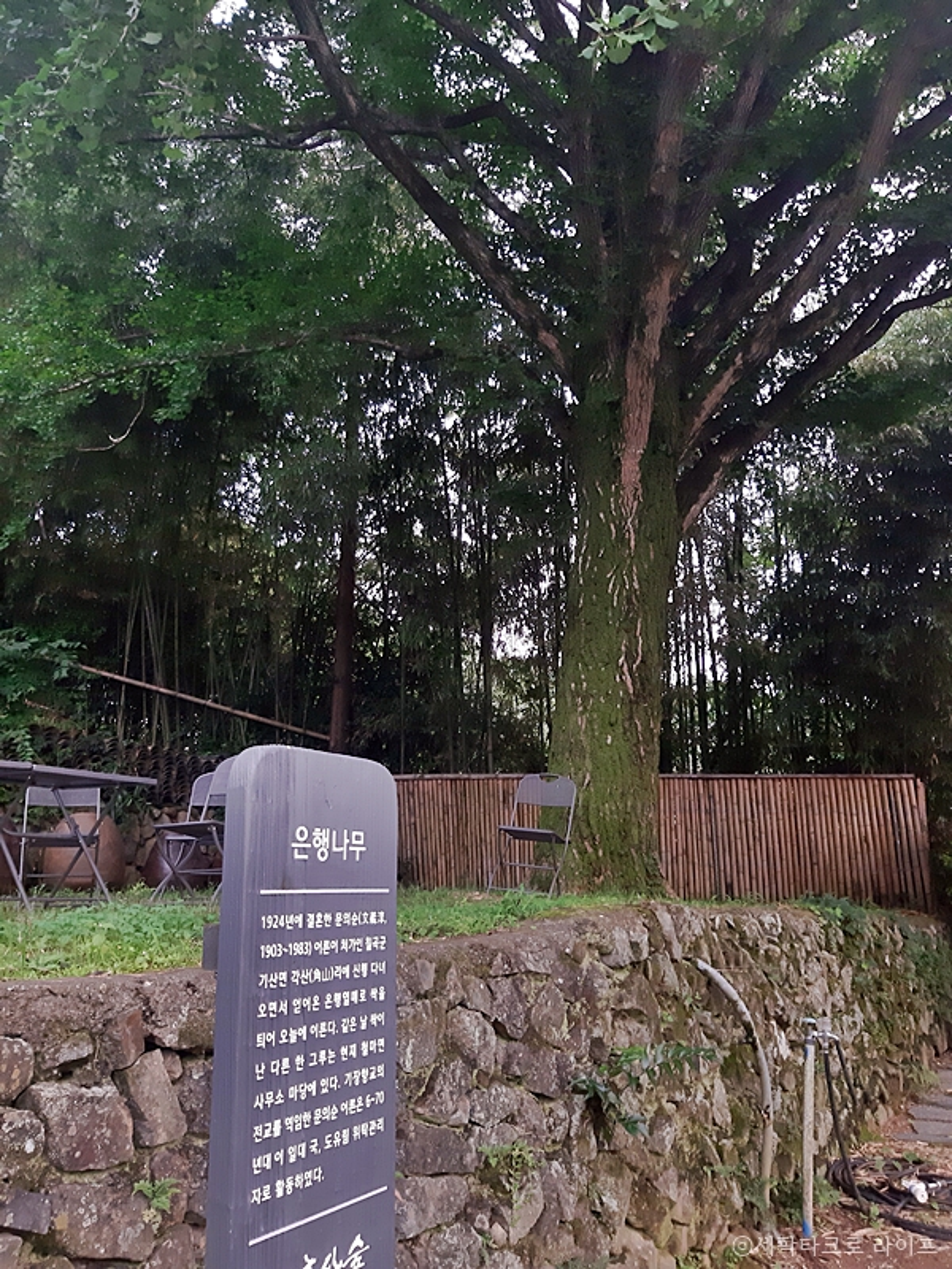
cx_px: 476
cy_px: 634
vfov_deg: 65.3
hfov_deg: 51.4
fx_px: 990
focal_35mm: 27
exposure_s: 1/120
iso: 100
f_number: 1.7
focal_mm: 3.93
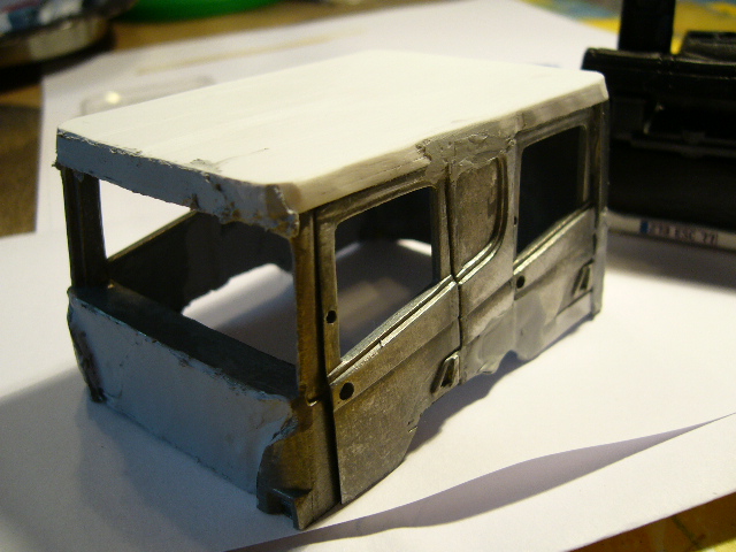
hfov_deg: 52.6
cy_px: 276
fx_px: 744
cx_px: 368
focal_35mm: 35
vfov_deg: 40.7
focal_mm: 5.8
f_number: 2.8
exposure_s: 1/15
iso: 100
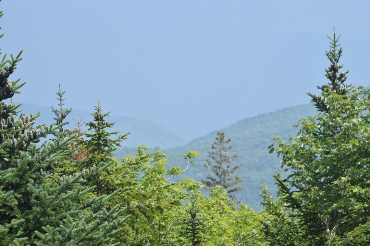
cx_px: 185
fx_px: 3083
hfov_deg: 6.9
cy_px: 123
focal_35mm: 300
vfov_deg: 4.6
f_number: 16
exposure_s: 1/1000
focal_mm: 200
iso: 1600
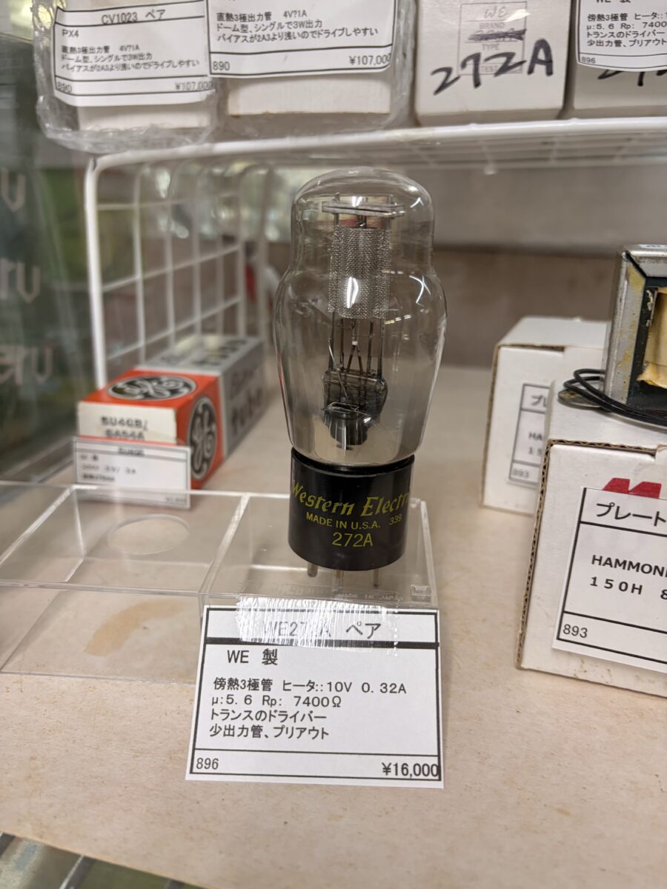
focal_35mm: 26
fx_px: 668
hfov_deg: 53.1
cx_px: 334
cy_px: 444
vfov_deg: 67.3
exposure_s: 1/100
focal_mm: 5.96
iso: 100
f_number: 1.6
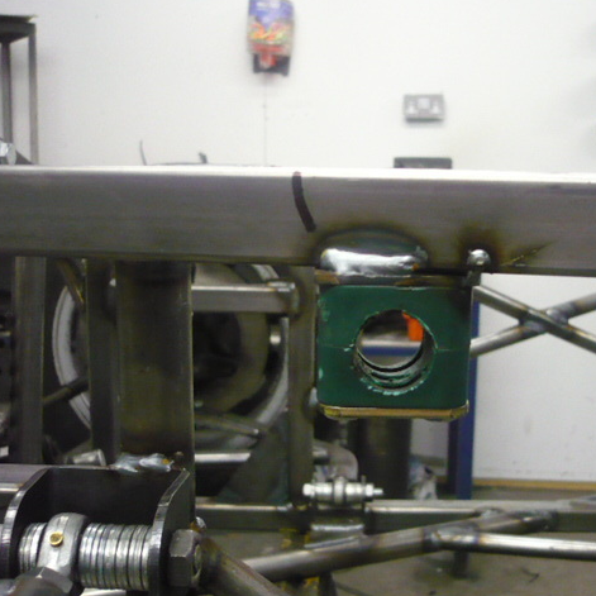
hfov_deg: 39.8
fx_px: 818
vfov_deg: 40.0
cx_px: 368
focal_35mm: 42
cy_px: 297
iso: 400
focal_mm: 5.8
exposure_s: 1/25
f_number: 2.8
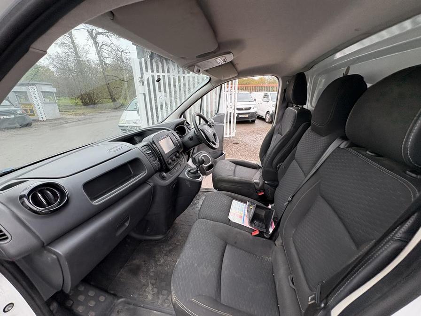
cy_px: 158
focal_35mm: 14
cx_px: 210
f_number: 2.2
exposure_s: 1/137
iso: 64
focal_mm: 2.22
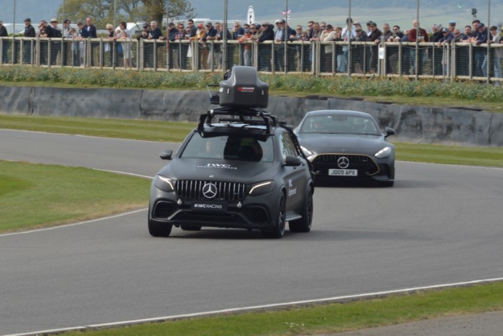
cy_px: 168
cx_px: 252
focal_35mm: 248
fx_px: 3459
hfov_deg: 8.3
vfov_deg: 5.6
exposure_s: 1/200
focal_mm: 165
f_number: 18
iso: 400
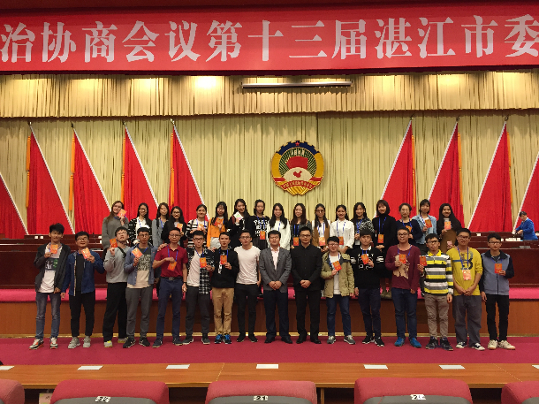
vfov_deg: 48.2
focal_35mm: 29
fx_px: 451
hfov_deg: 61.7
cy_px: 202
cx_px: 270
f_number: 2.2
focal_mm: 4.15
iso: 100
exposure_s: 1/33
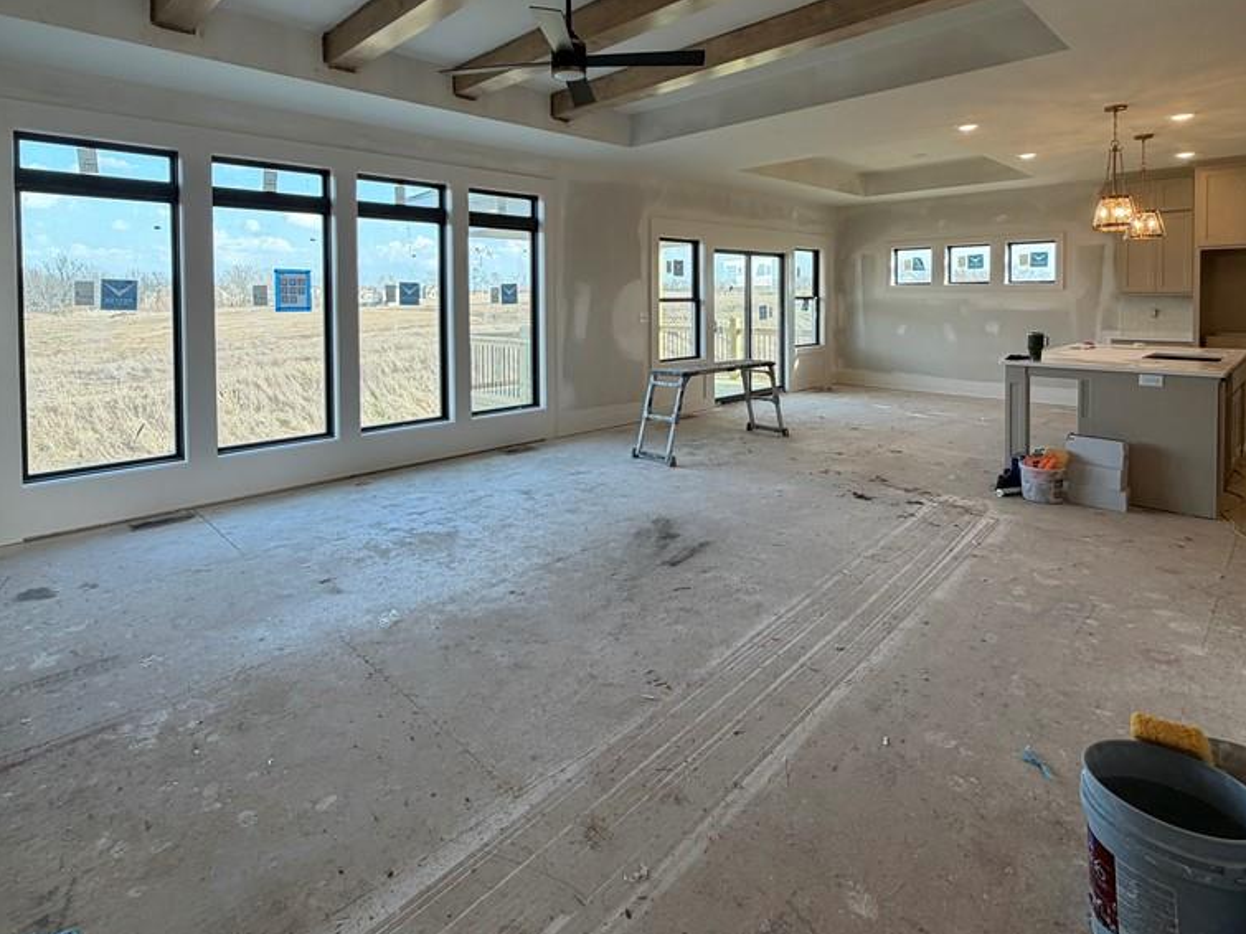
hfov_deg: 84.5
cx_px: 574
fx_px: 684
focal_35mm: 19
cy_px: 312
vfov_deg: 66.8
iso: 80
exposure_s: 1/120
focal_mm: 2.22
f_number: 2.2
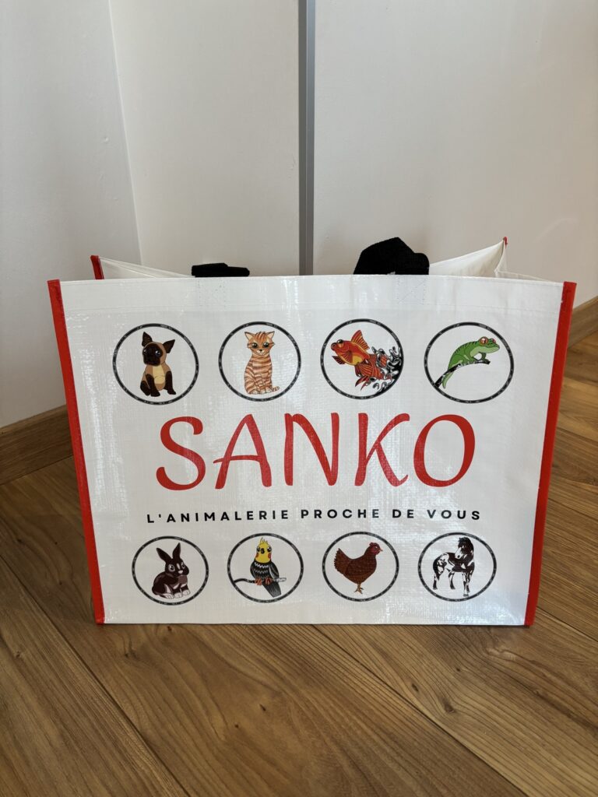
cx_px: 299
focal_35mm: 26
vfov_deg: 67.3
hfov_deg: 53.1
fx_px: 599
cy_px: 398
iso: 125
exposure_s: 1/50
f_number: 1.6
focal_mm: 5.96
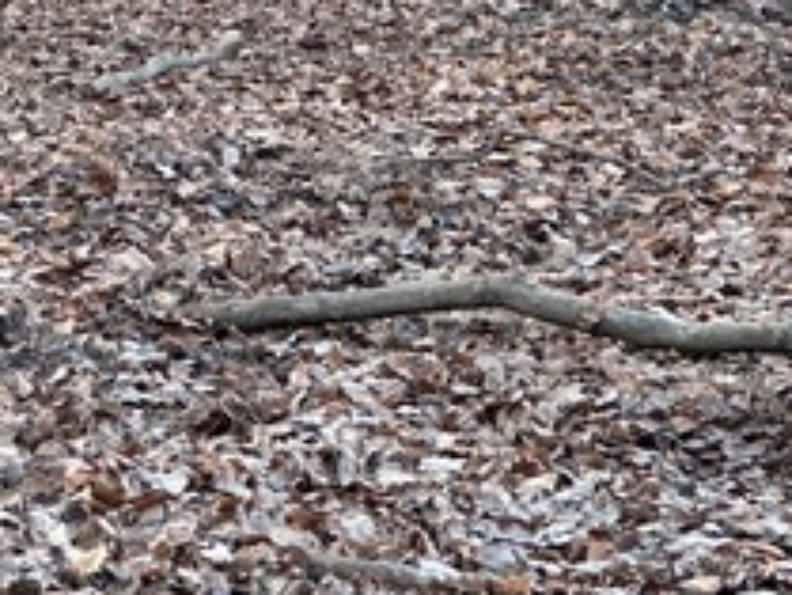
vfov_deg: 6.7
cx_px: -273
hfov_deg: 8.8
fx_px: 5059
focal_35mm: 221
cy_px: -220
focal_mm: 9
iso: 500
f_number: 2.8
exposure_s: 1/60
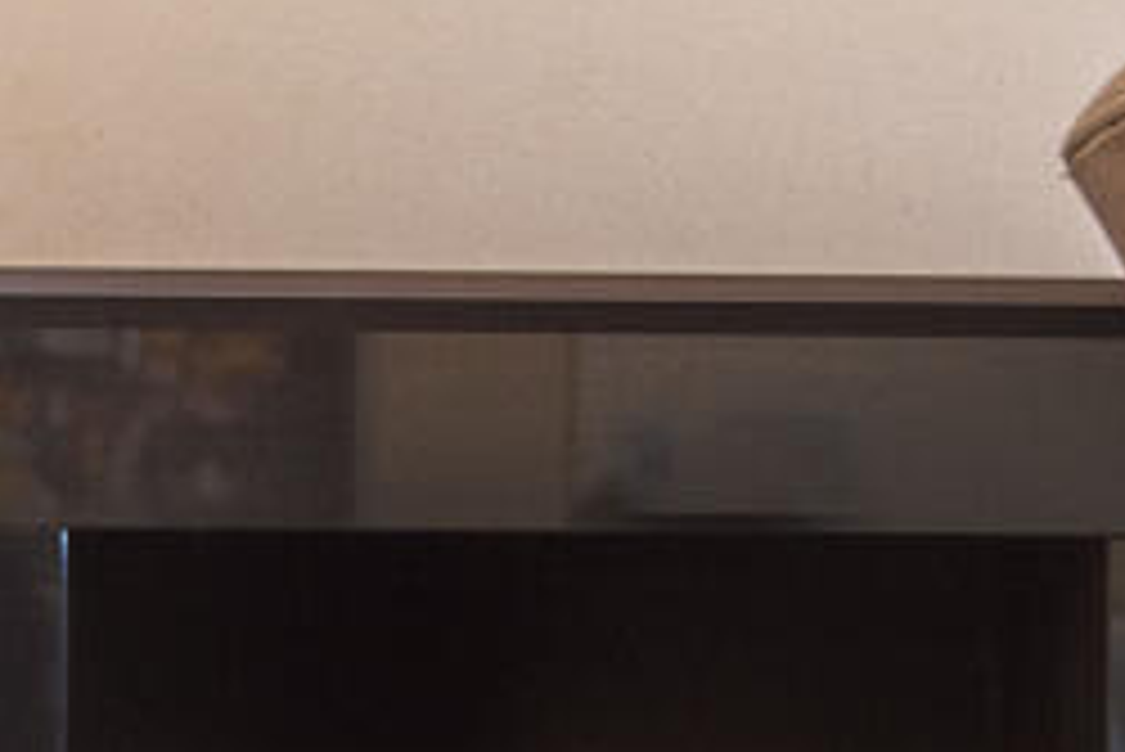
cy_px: 797
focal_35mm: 184
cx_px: 356
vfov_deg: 7.4
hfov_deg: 11.2
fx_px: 5753
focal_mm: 45
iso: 500
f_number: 5.3
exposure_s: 1/20
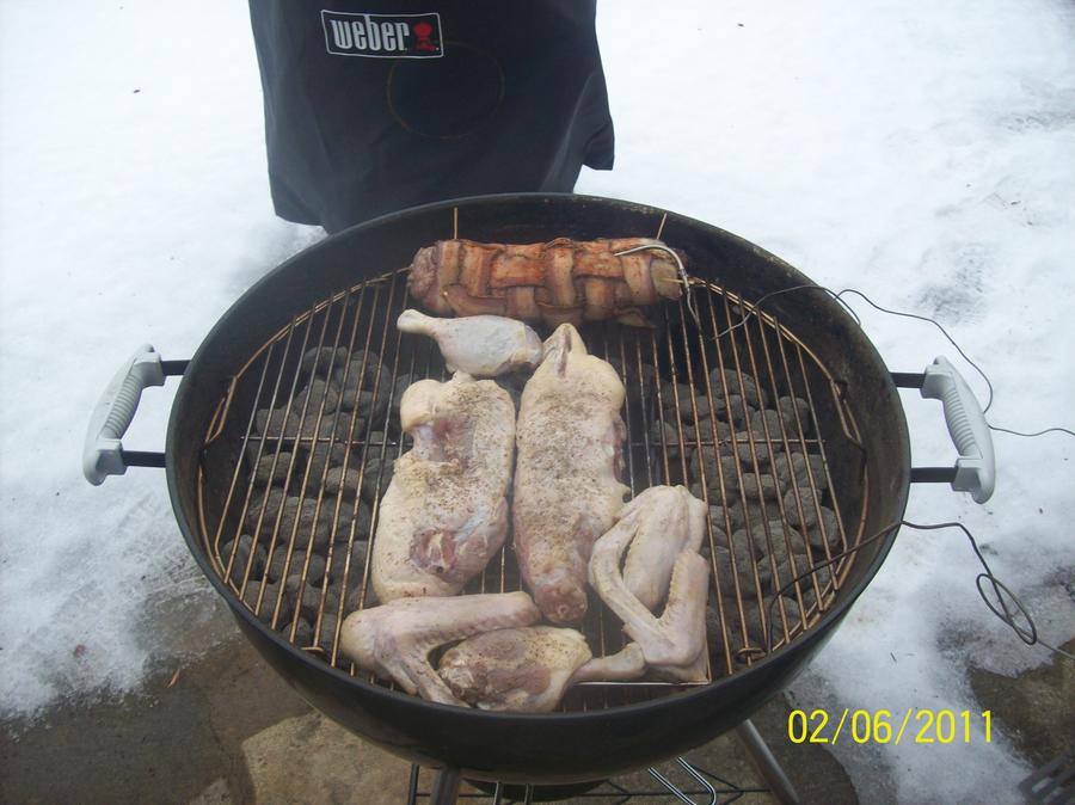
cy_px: 402
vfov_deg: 39.6
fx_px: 1117
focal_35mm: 36
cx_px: 538
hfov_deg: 51.4
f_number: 2.7
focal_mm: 6
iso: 80
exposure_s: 1/194
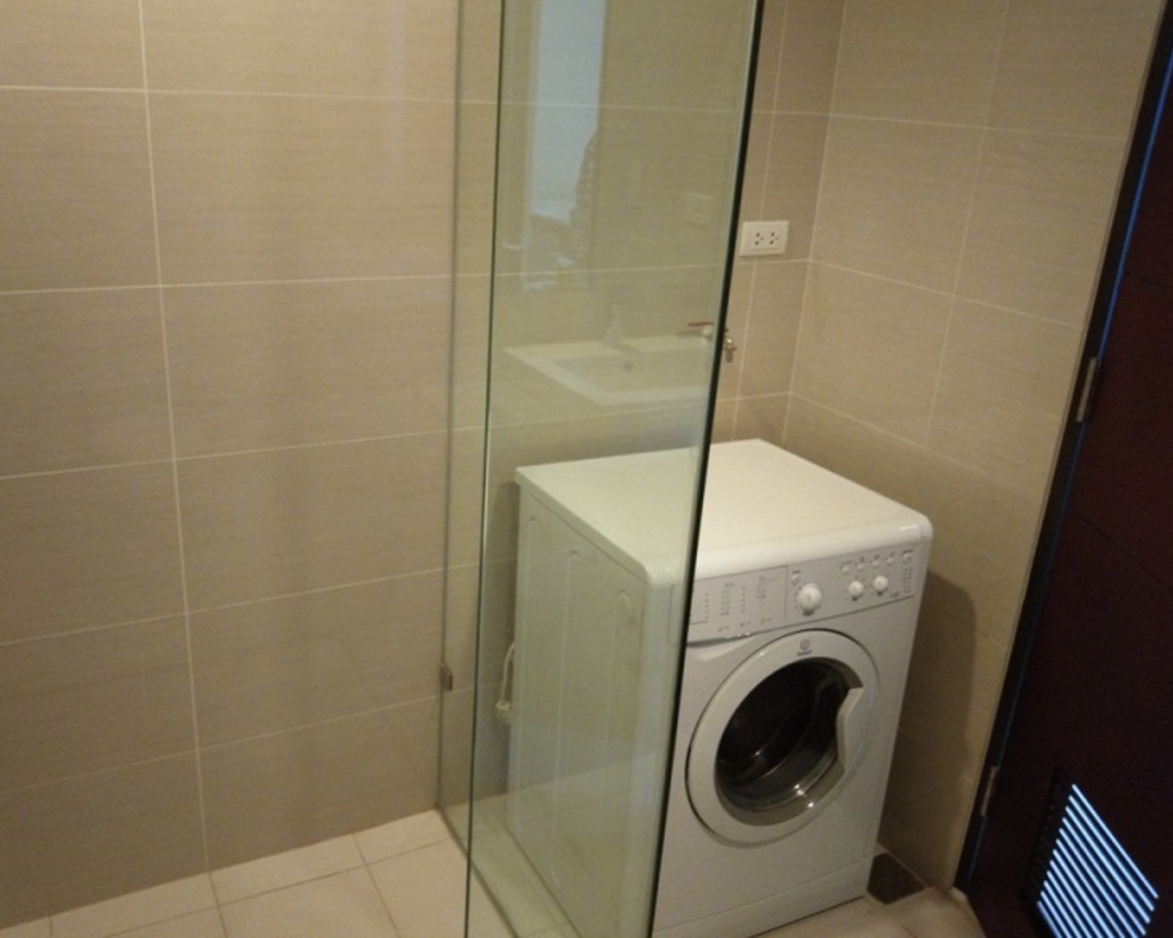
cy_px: 471
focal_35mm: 33
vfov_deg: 44.5
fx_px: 1145
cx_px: 537
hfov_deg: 54.2
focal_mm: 3.69
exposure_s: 1/14.3
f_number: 2
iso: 1000
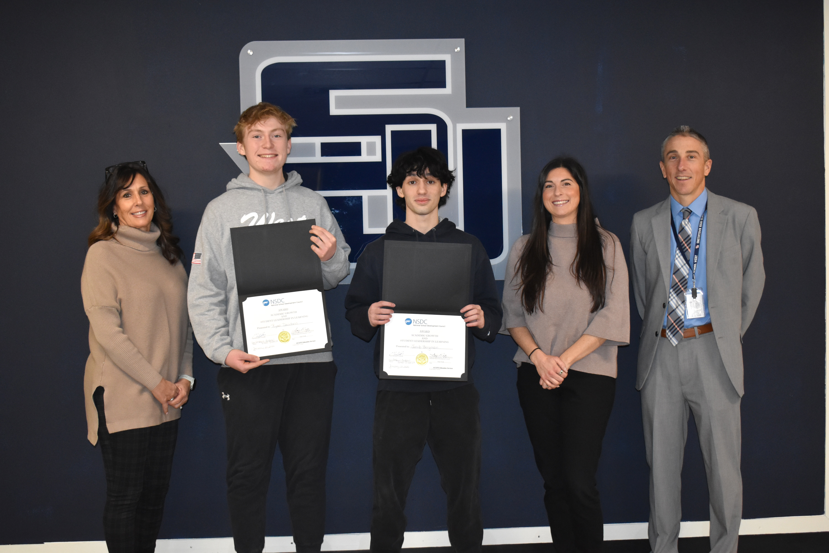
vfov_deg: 28.9
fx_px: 1071
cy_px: 276
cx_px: 414
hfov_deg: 42.3
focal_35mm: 46
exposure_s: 1/100
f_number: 4.2
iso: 1600
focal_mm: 31
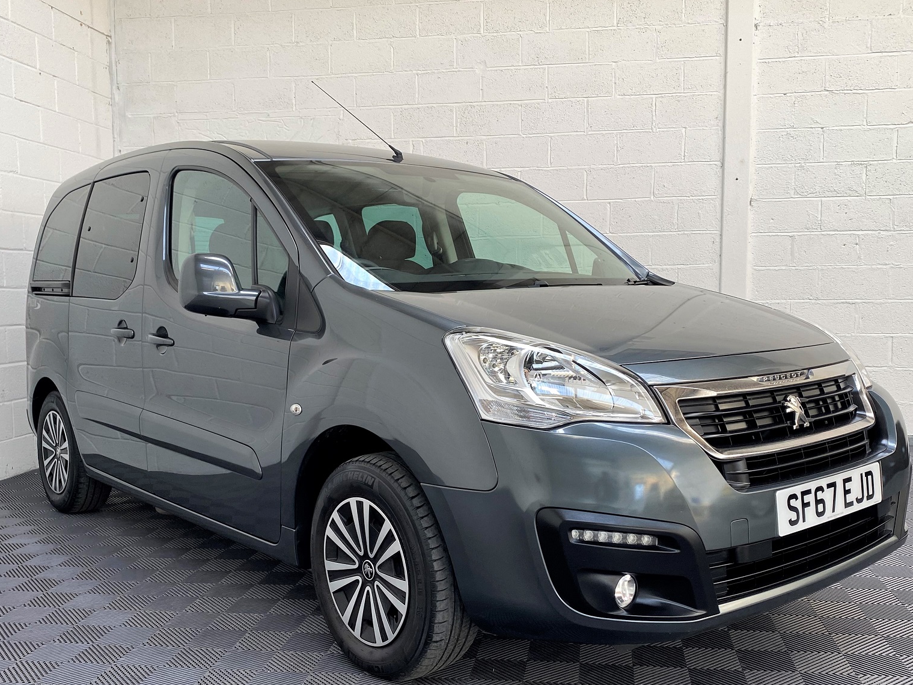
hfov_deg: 61.6
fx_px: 765
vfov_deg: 48.2
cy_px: 360
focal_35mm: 29
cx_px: 486
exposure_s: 1/100
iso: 50
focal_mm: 4.25
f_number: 1.8
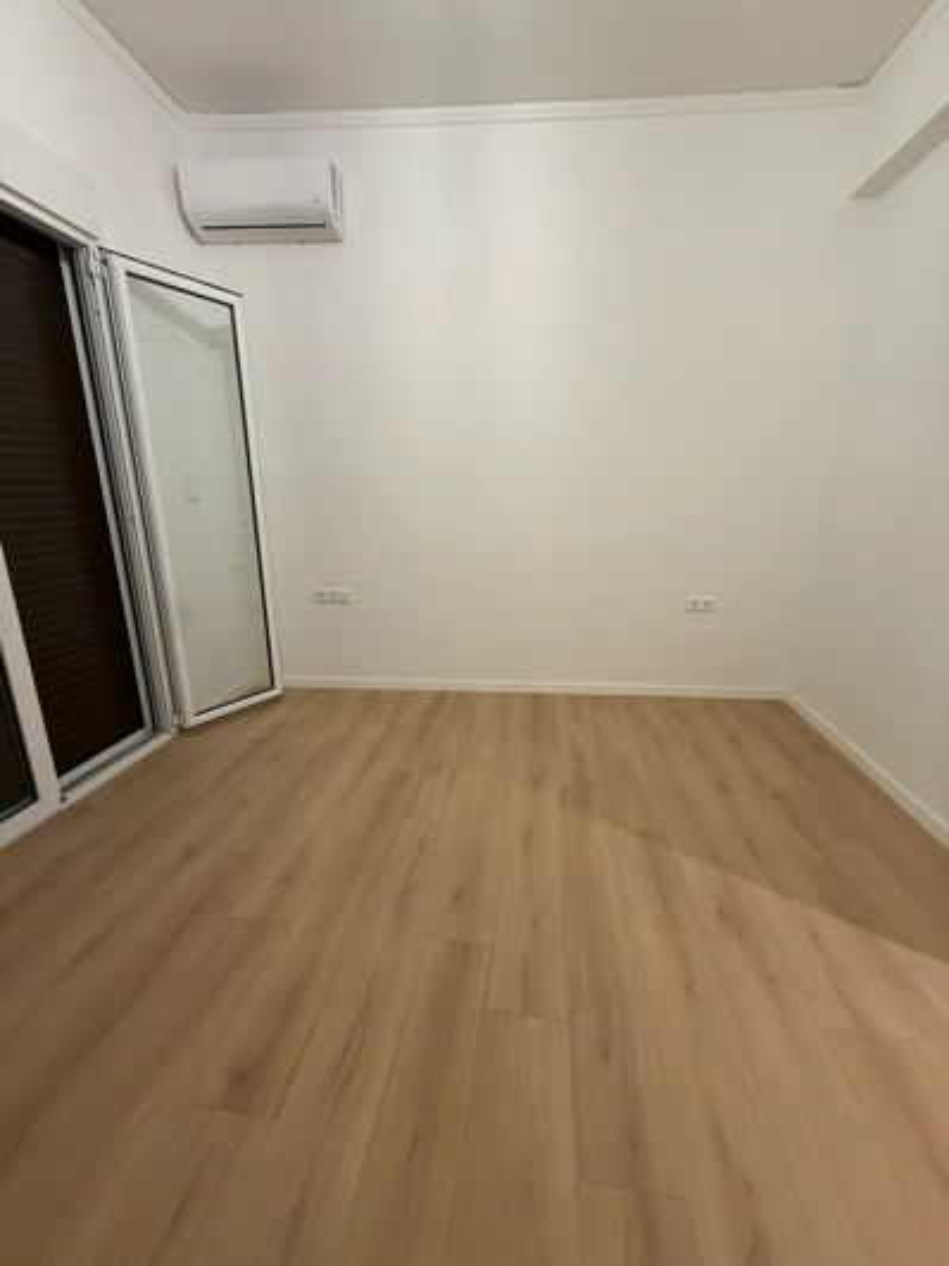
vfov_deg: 102.1
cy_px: 633
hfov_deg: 85.7
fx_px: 512
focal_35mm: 14
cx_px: 474
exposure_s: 1/50
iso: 250
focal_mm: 2.22
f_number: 2.2
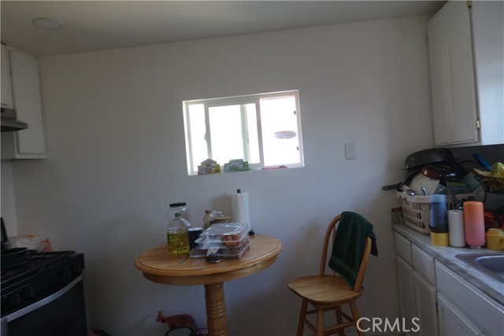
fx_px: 336
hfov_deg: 73.7
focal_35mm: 24
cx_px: 252
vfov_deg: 53.2
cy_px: 168
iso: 125
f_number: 2.8
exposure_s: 1/30
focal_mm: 8.8
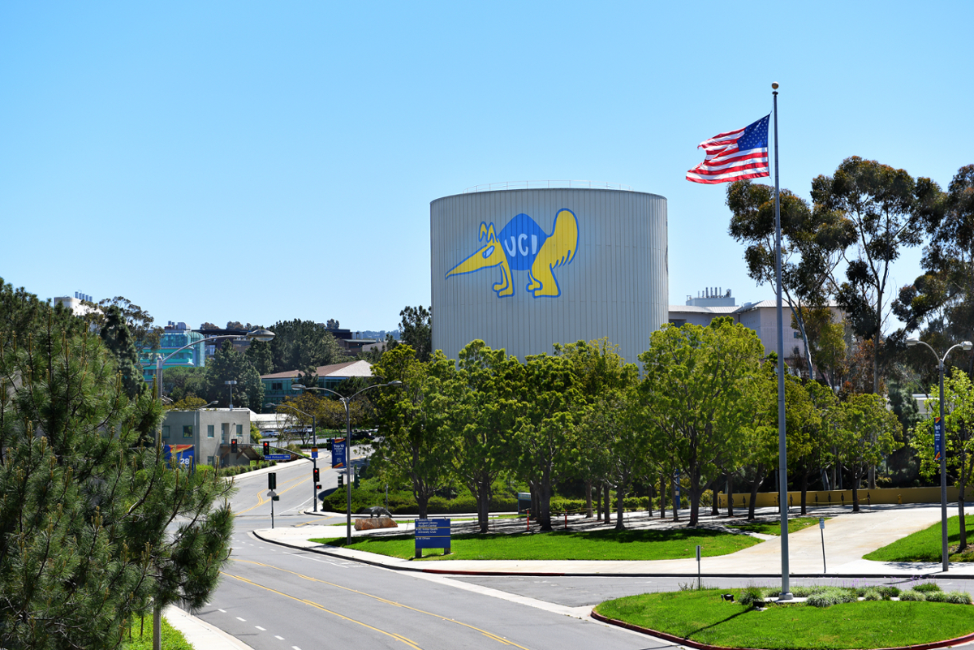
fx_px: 1894
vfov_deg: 19.5
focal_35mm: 70
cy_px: 325
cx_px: 487
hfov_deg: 28.8
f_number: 6.3
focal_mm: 70
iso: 100
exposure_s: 1/320
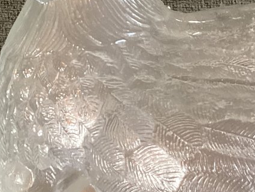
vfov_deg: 13.5
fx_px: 811
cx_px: 262
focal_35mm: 110
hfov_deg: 17.4
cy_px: 70
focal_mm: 3.3
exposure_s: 1/60
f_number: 2.4
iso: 400
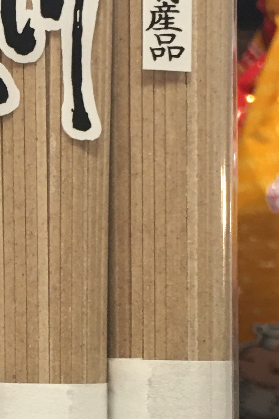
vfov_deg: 18.3
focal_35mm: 112
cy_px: 230
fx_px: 1302
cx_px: -111
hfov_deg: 11.8
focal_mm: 4.15
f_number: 2.2
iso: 50
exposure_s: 1/15
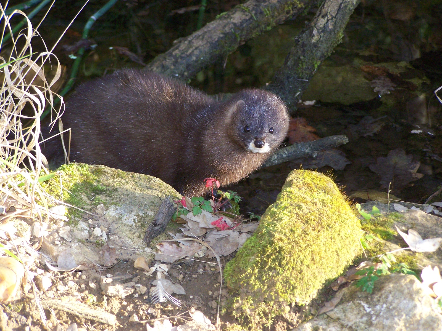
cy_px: 166
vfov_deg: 8.8
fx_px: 2158
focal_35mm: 169
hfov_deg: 11.7
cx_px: 221
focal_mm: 28
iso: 160
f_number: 3.3
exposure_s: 1/125
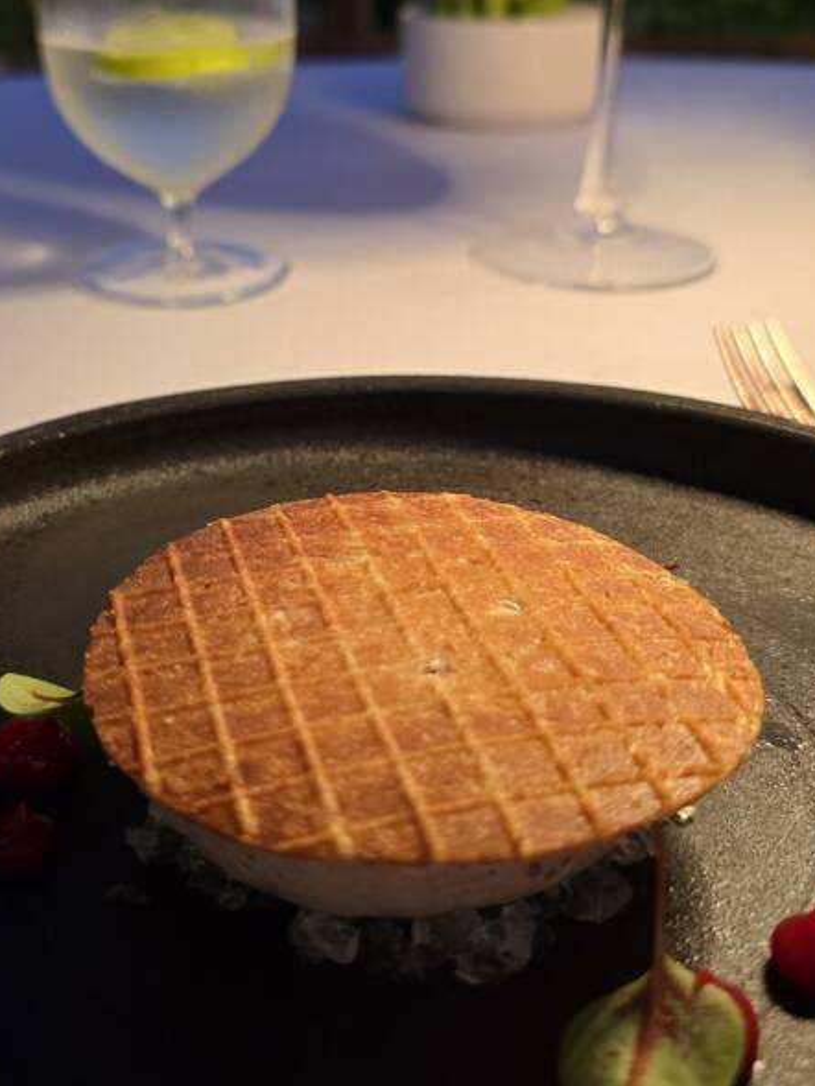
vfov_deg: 46.4
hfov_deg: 35.9
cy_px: 409
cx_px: 337
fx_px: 1255
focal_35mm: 40
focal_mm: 6.3
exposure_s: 1/100
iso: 640
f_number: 1.7
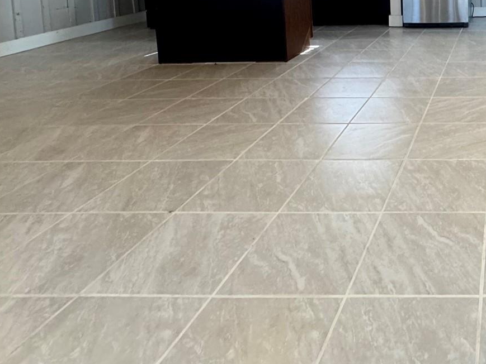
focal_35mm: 33
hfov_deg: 45.2
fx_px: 463
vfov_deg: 36.9
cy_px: -26
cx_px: 503
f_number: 2.2
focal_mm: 2.22
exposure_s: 1/61
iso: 320
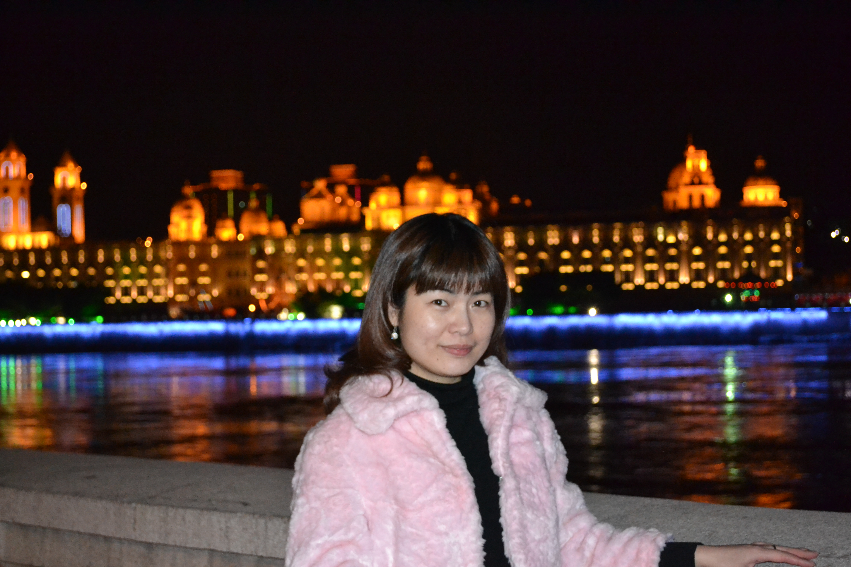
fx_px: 1418
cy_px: 284
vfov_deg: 22.6
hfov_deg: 33.4
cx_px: 426
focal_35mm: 60
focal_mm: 40
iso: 3200
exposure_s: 1/60
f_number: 5.3
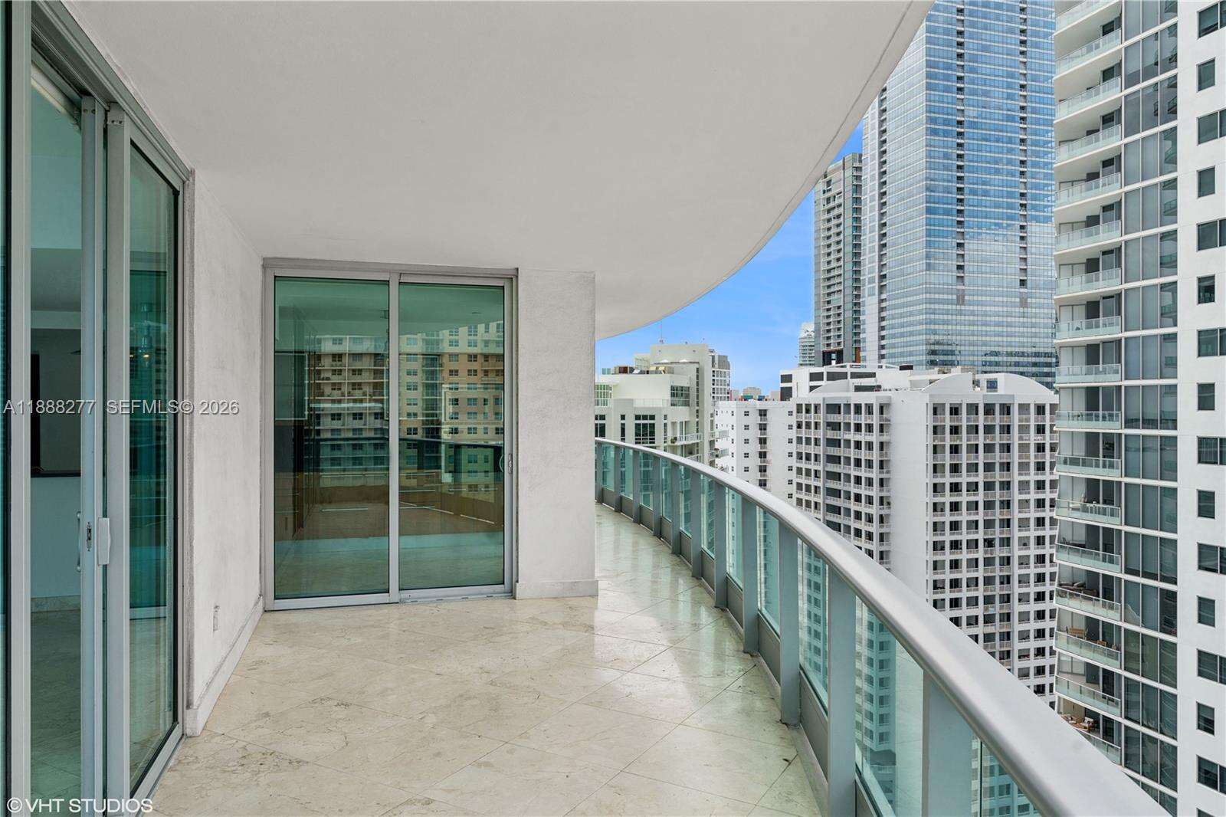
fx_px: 817
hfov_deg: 73.8
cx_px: 613
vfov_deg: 53.1
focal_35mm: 24
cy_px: 408
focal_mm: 24
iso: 200
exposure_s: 1/200
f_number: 9
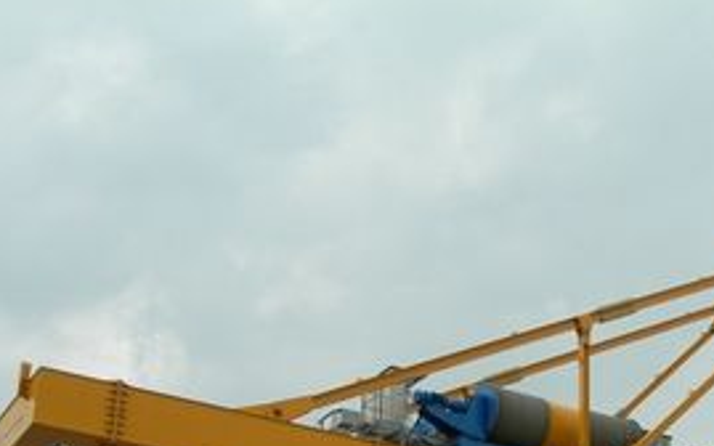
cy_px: 471
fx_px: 1459
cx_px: 610
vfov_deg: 16.9
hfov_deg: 26.8
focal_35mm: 75
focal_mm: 7.8
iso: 50
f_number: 4.8
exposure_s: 1/328
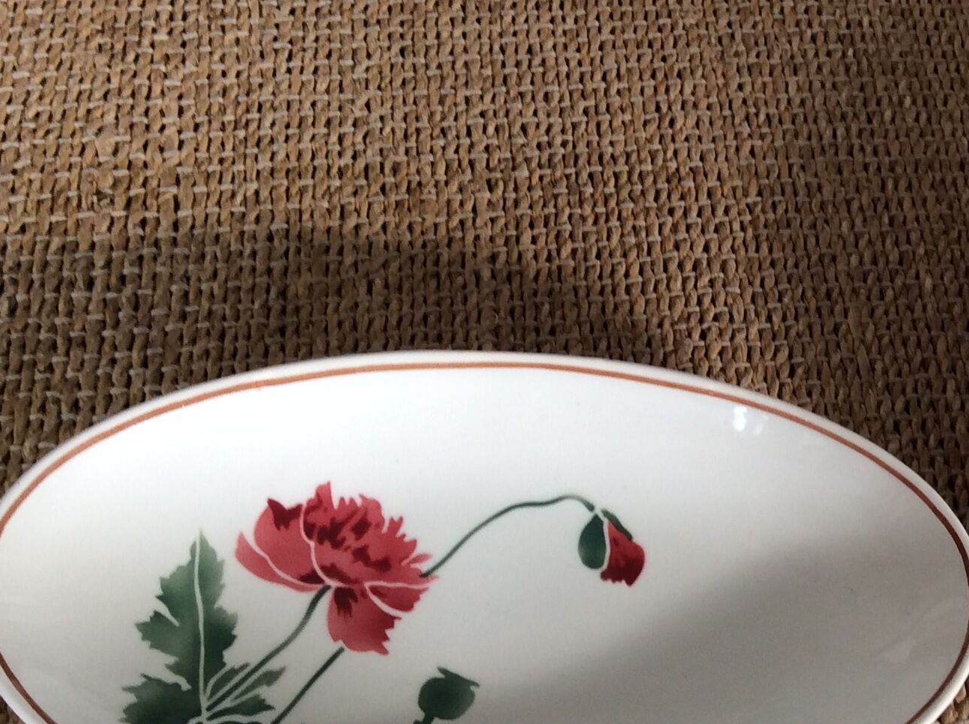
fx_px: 1789
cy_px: 380
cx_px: 791
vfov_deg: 22.9
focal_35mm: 64
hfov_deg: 29.5
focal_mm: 3.3
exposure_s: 1/50
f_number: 2.4
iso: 40
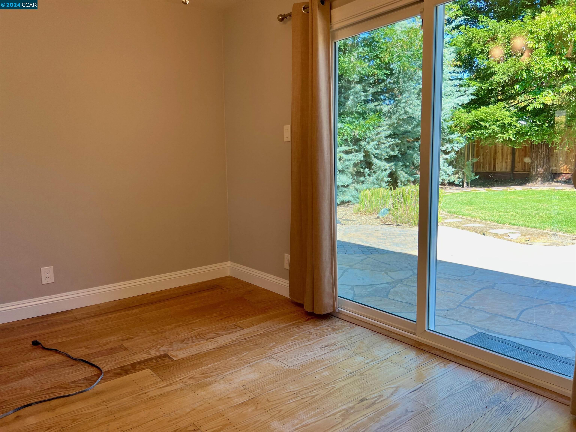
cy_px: 216
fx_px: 433
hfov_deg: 67.3
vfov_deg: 53.1
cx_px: 288
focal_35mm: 26
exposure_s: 1/198
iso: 50
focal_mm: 5.7
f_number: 1.5
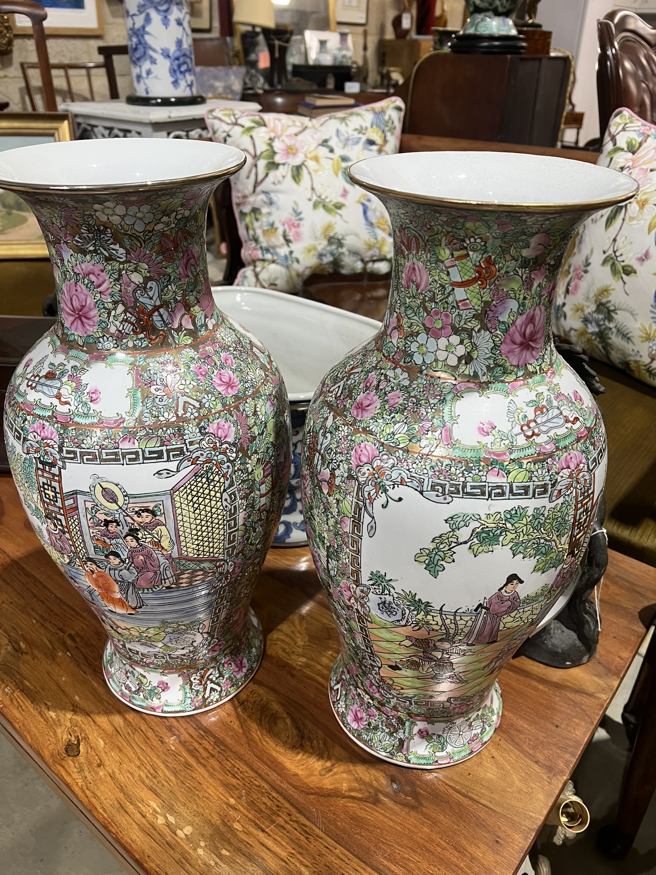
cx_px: 328
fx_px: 657
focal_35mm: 26
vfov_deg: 67.3
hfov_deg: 53.1
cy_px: 438
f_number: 1.5
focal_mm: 5.7
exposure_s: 1/50
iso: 64
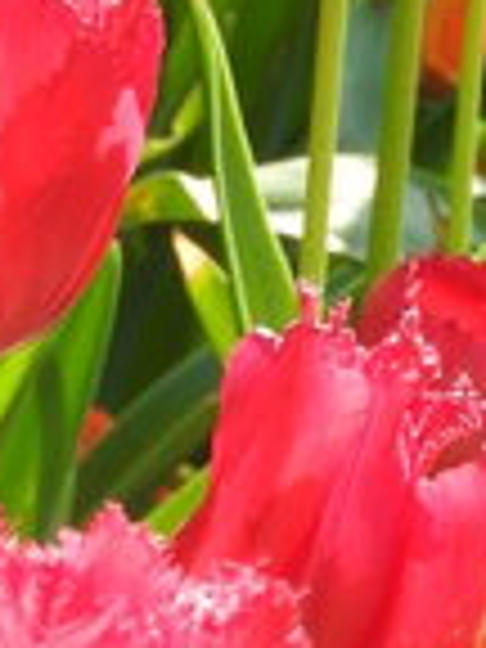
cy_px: 832
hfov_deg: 1.0
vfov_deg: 1.3
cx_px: 266
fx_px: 28585
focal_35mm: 1527
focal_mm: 59.1
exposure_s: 1/160
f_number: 5.5
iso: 100
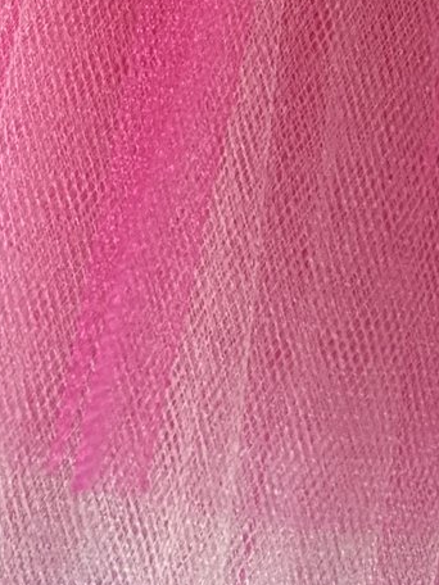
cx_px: 789
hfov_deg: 9.7
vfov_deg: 12.0
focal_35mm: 146
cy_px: -591
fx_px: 2469
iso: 500
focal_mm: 5.96
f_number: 1.6
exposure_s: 1/60
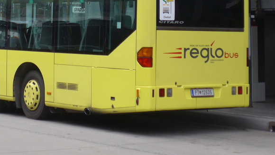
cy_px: -51
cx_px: 38
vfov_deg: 9.0
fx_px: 970
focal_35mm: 133
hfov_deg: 16.0
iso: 80
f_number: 3.5
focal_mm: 12
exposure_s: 1/100
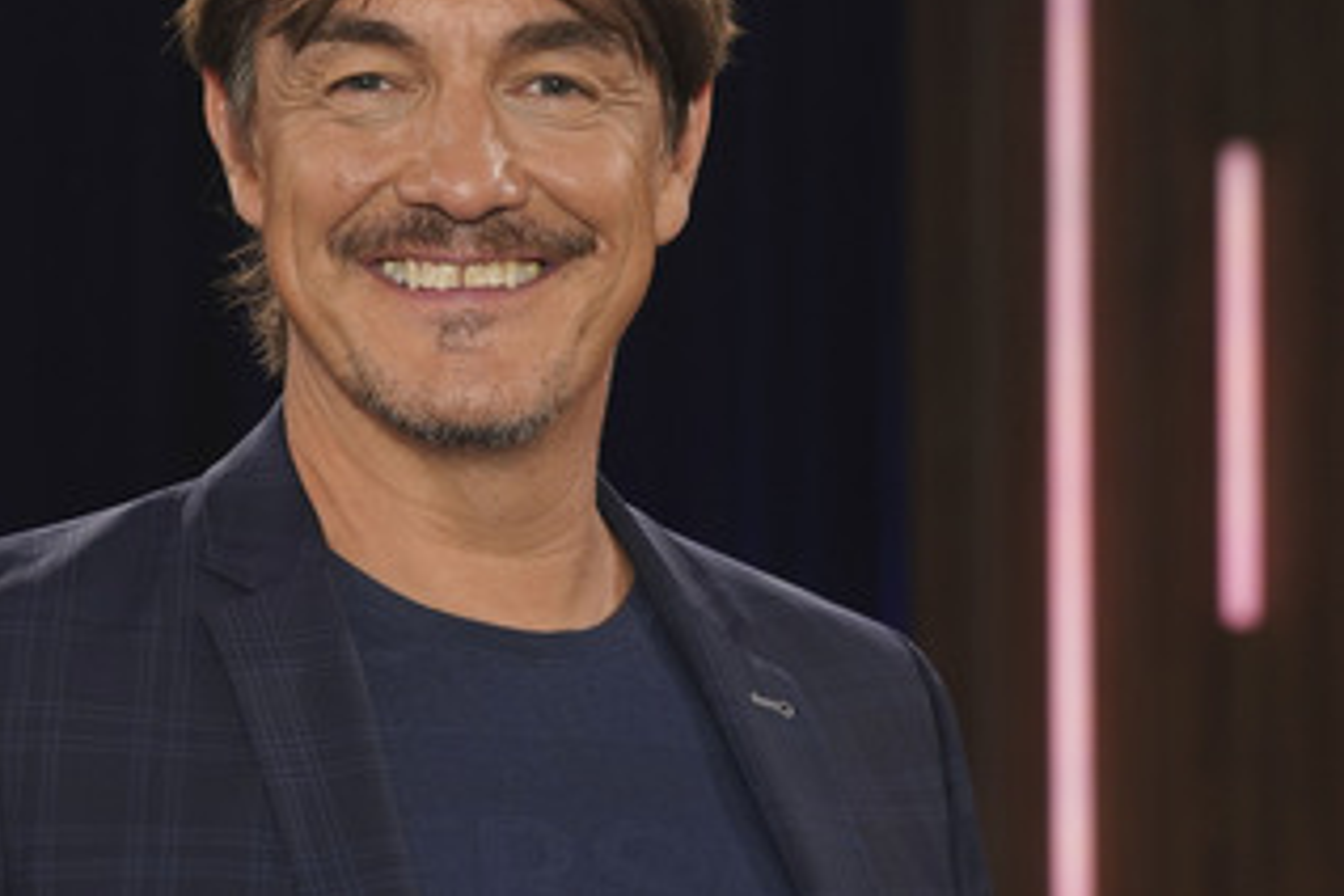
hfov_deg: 17.2
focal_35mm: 119
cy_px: 270
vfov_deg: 11.5
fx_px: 4442
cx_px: 437
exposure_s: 1/200
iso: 1600
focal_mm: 84
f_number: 5
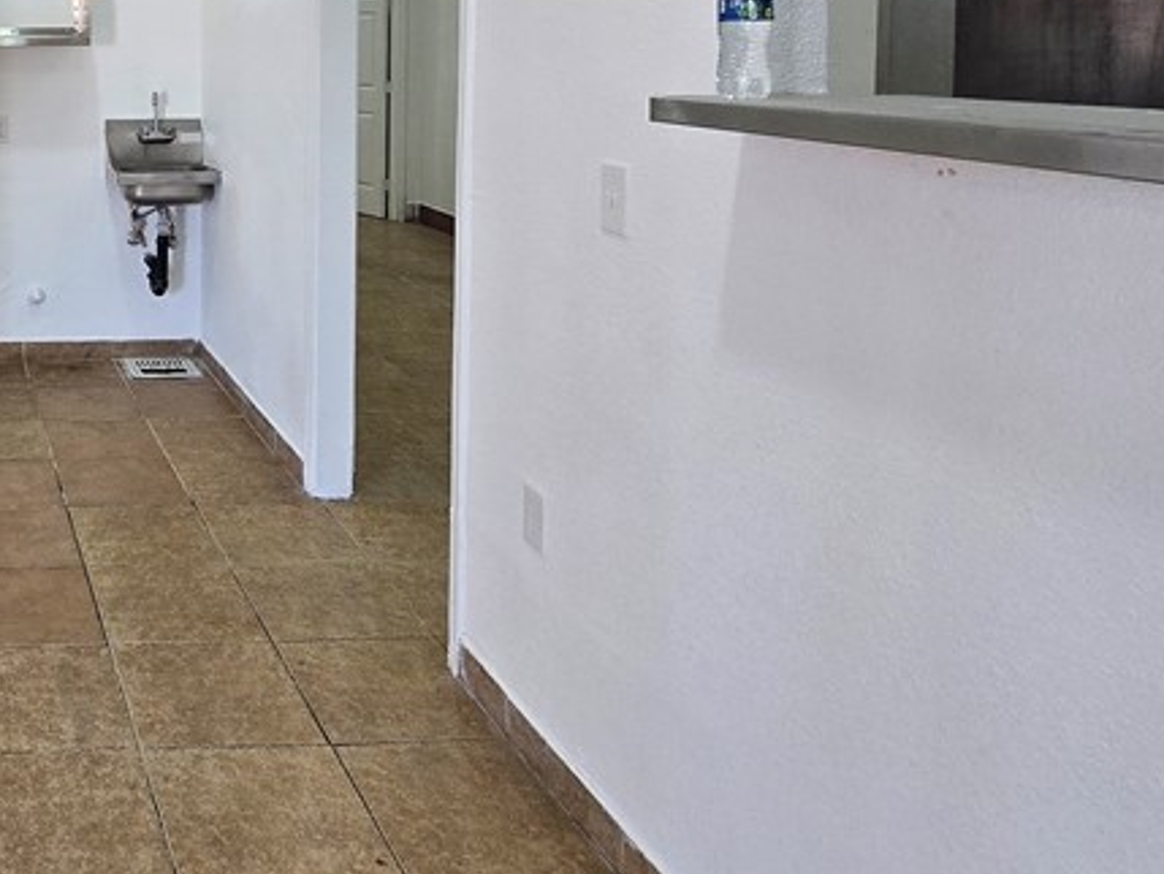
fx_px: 1043
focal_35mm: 31
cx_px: -46
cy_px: 92
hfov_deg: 46.7
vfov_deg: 41.9
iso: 125
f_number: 2.2
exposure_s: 1/60
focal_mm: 2.2
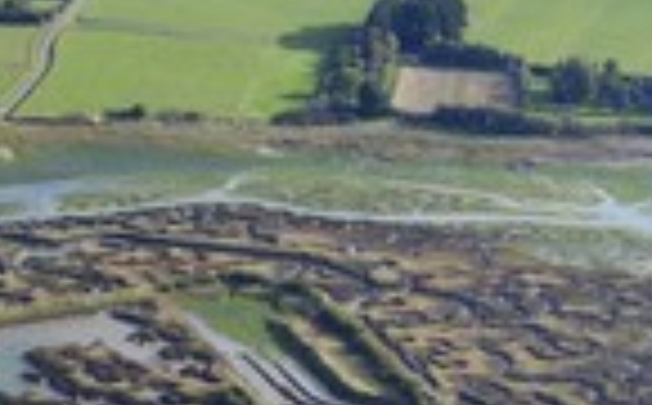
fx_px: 3671
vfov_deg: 6.3
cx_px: -103
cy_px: 549
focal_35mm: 207
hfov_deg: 10.0
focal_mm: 70
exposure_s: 1/1000
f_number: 6.3
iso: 400
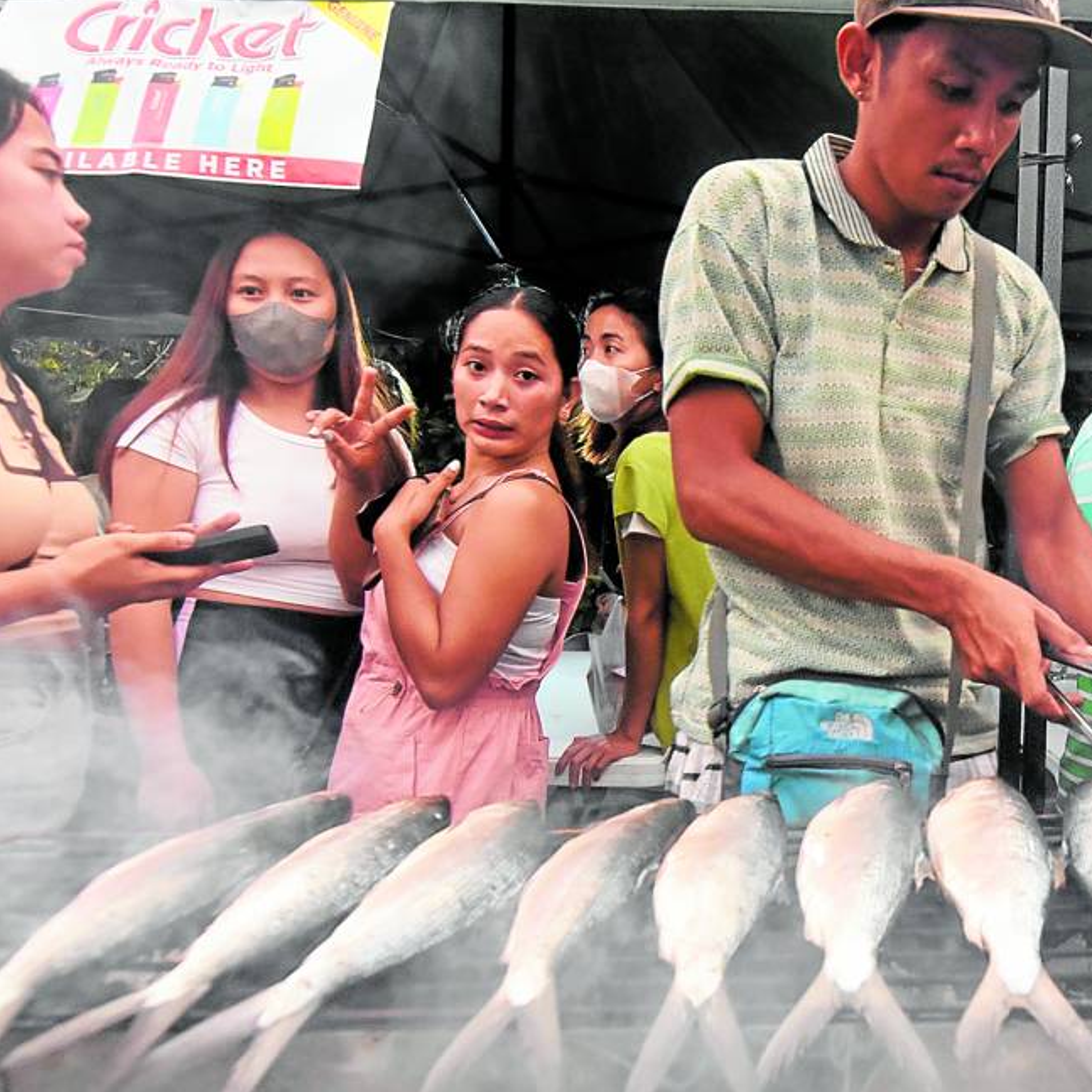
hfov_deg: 69.0
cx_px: 705
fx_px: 773
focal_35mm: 22
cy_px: 552
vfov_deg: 70.5
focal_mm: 11
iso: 1600
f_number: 4
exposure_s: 1/200
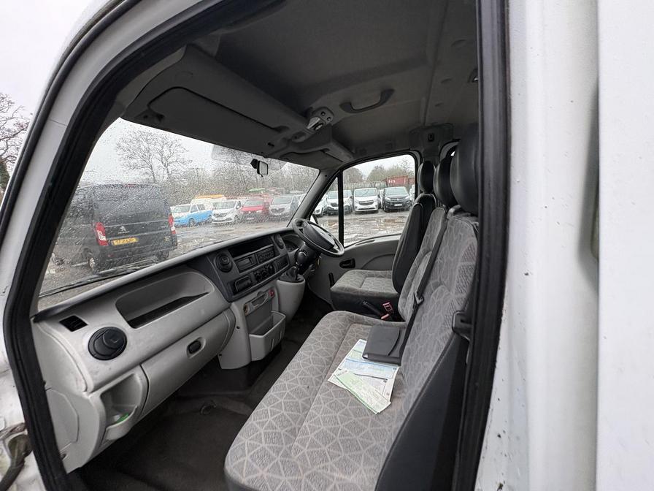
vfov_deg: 85.7
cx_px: 327
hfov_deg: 102.1
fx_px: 265
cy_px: 246
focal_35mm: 14
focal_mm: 2.22
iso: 160
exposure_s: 1/99
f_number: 2.2
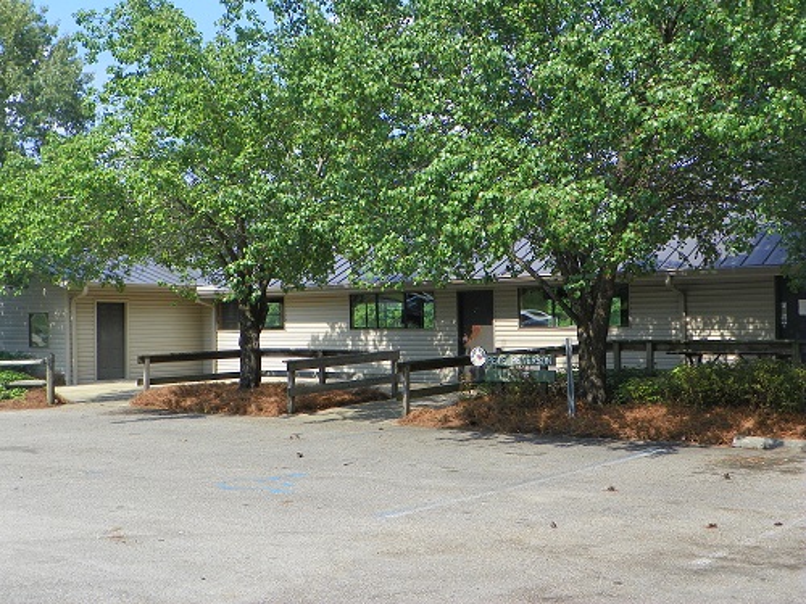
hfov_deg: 41.2
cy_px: 302
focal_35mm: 46
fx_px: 1071
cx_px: 403
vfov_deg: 31.5
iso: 64
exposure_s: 1/400
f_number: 4
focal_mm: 8.2
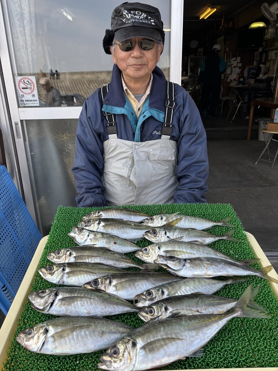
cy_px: 186
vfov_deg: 67.3
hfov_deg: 53.0
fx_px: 279
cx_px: 139
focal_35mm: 26
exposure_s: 1/641
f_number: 1.6
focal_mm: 5.96
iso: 50
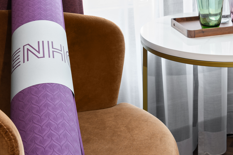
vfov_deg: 21.4
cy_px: 46
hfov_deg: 31.5
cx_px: 164
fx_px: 408
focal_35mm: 63
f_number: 9
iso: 100
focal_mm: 34
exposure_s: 6
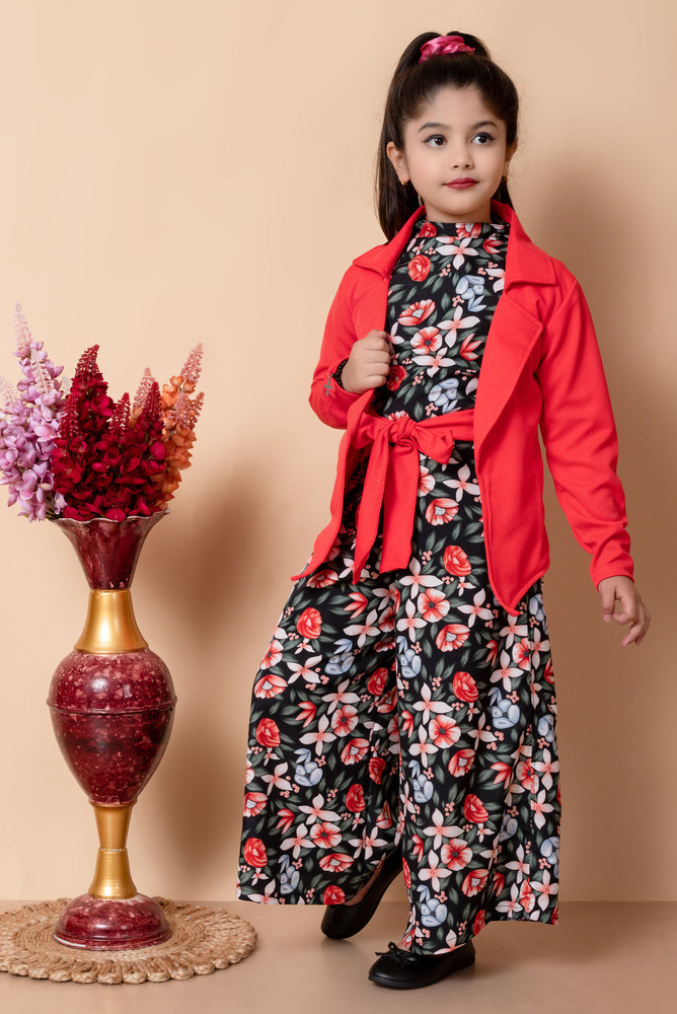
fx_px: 1746
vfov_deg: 32.4
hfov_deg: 21.9
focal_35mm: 62
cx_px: 338
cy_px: 507
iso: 320
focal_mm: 62
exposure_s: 1/160
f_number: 13
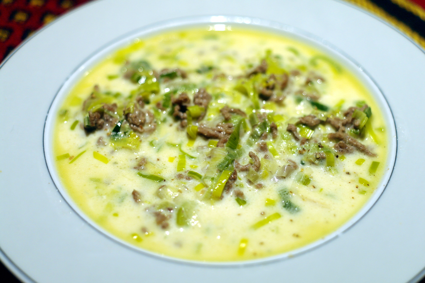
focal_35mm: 46
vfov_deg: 29.2
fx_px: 543
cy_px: 142
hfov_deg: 42.8
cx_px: 212
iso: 160
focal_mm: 30
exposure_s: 1/100
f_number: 2.2
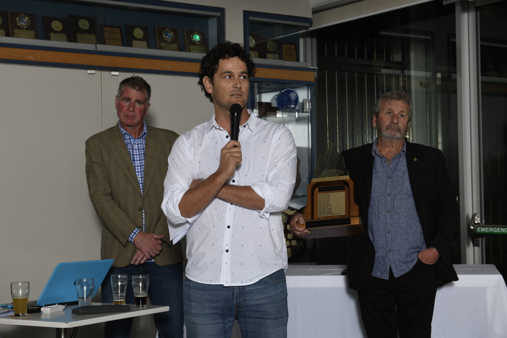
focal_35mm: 70
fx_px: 986
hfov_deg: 28.8
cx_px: 254
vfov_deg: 19.5
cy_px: 169
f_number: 9
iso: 320
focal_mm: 70
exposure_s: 1/125
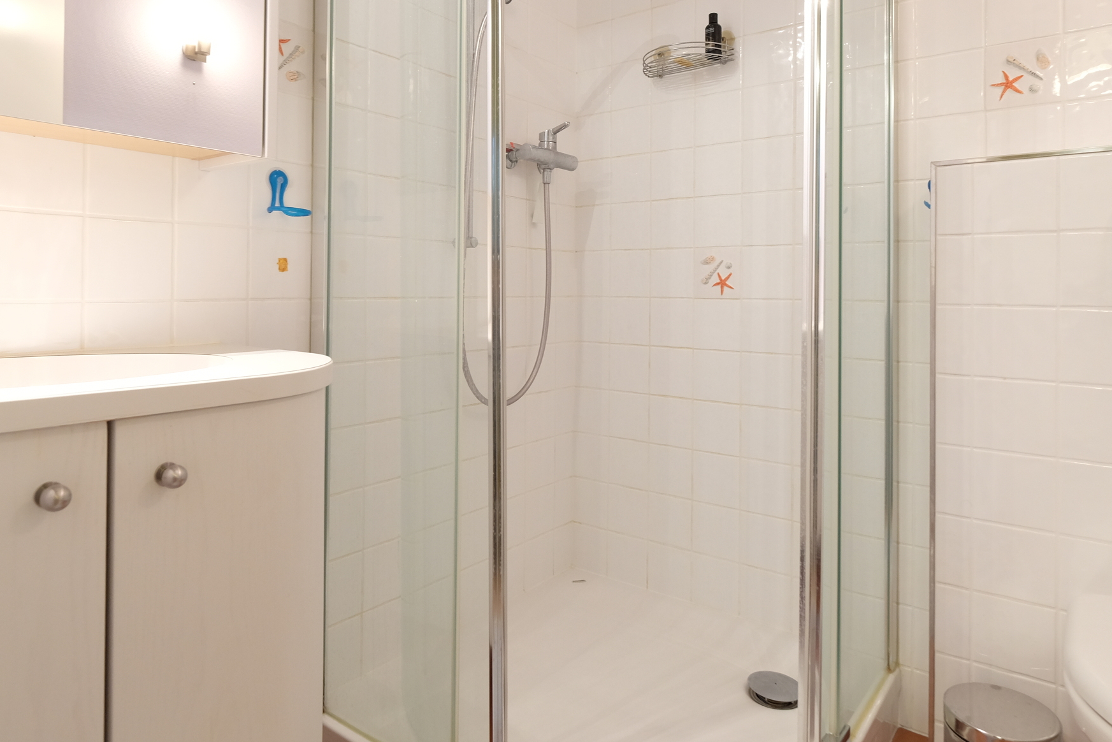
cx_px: 560
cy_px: 287
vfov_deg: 56.7
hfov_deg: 78.6
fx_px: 680
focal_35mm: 22
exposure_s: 1/15
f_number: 4
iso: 800
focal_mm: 10
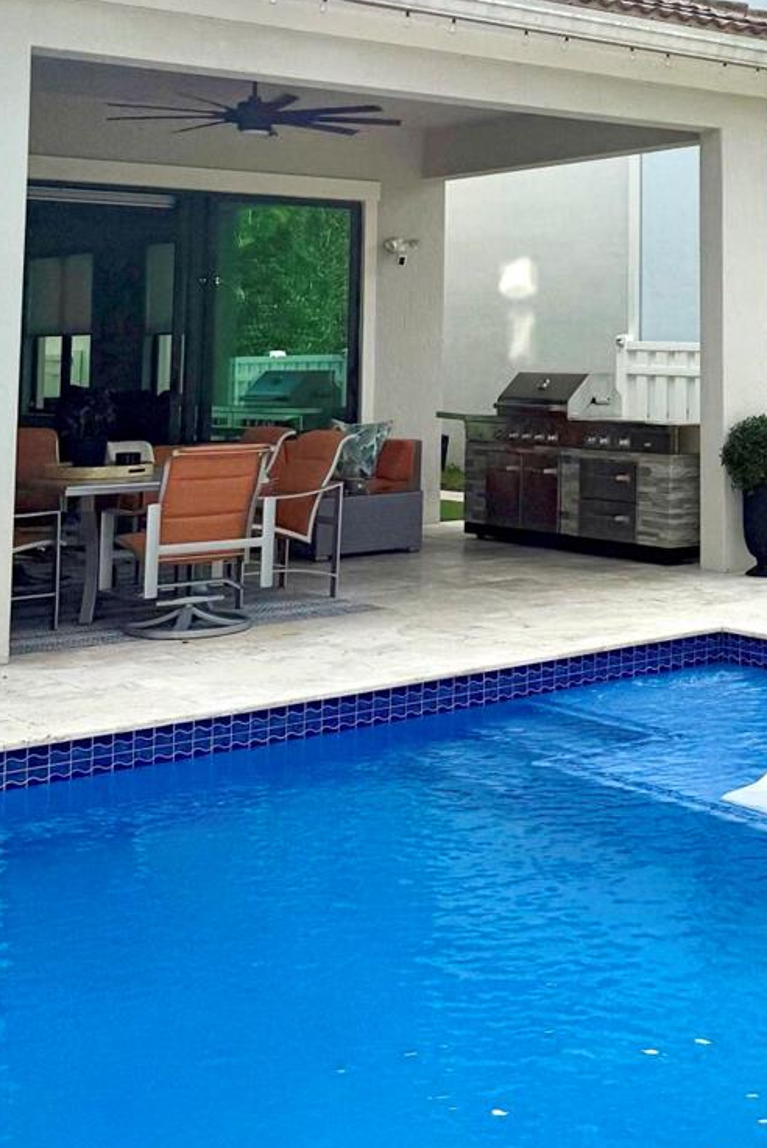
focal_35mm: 52
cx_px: 731
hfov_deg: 25.0
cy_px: 192
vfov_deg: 36.6
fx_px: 1660
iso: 64
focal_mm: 6.76
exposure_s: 1/14286
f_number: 1.78
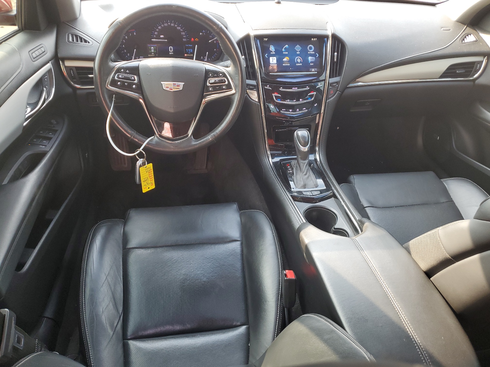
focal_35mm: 26
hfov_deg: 67.3
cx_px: 245
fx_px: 368
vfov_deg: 53.1
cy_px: 184
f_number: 1.5
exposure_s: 1/120
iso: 58
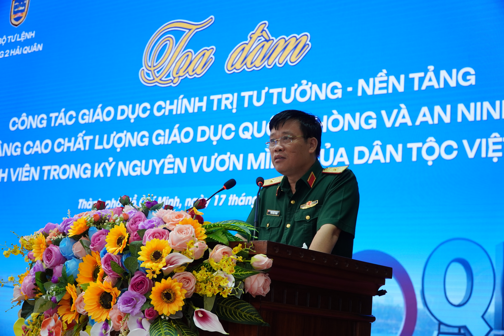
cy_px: 168
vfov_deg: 26.5
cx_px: 252
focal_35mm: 51
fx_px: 714
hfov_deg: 38.9
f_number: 4
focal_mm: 34
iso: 320
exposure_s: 1/60
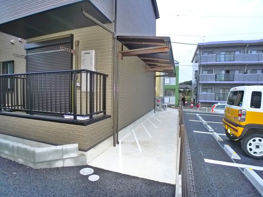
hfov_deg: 71.6
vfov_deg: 56.8
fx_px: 182
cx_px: 132
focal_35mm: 24
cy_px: 98
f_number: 2
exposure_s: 1/20
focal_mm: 5.1
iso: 400
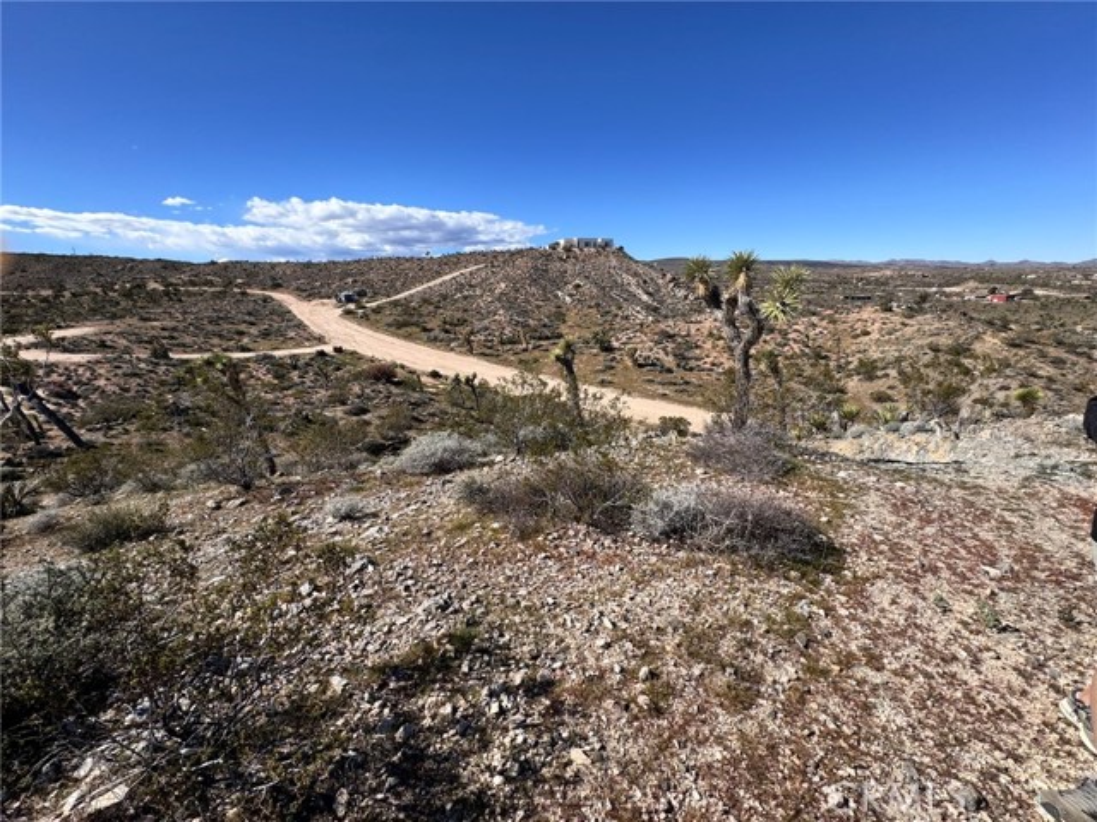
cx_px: 548
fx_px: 444
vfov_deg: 85.7
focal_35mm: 14
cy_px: 411
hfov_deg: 102.1
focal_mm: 2.22
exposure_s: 1/1976
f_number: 2.2
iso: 50
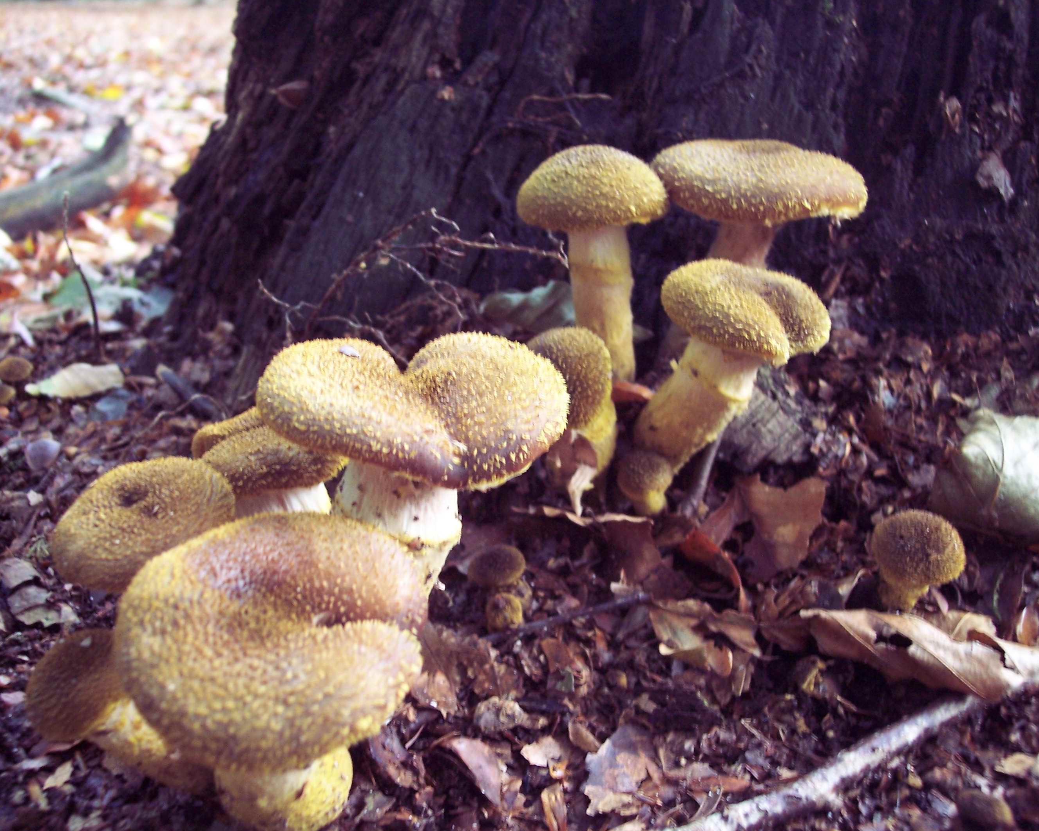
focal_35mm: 41
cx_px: 496
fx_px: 1261
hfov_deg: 44.8
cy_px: 418
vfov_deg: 36.5
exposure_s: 1/8
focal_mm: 8
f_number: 3.4
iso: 200
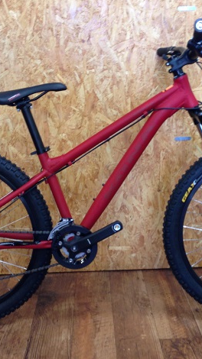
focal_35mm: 49
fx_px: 467
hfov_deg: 24.4
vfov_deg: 42.1
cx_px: 111
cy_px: 176
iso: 80
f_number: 2.4
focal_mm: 4.12
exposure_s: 1/20
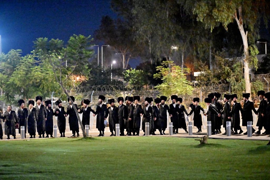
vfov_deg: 13.4
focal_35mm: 102
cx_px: 135
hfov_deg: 20.0
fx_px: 765
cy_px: 90
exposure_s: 1/80
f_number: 4
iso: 8000
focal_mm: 102
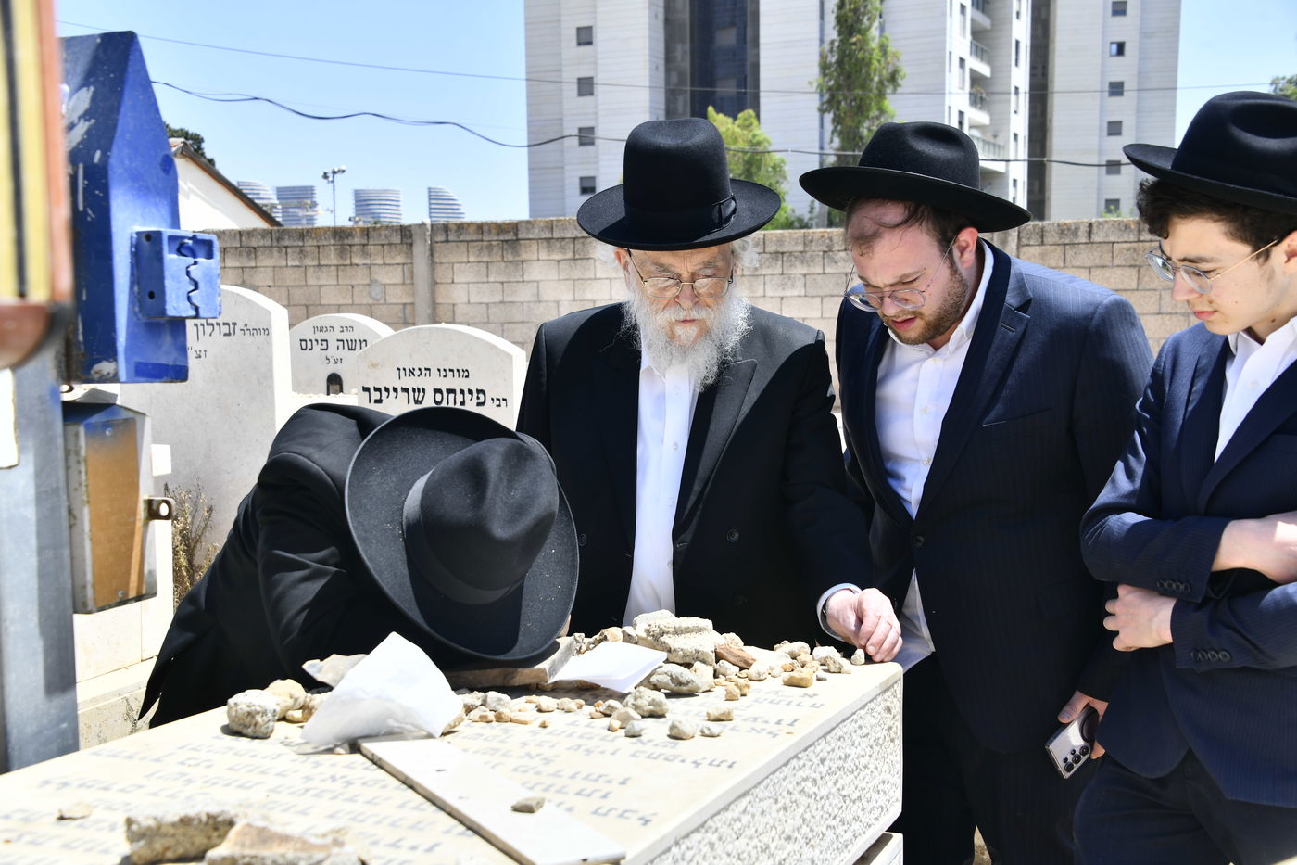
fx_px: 1585
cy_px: 432
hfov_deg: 44.5
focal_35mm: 44
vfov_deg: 30.5
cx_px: 648
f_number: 8
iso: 125
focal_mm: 44
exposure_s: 1/320
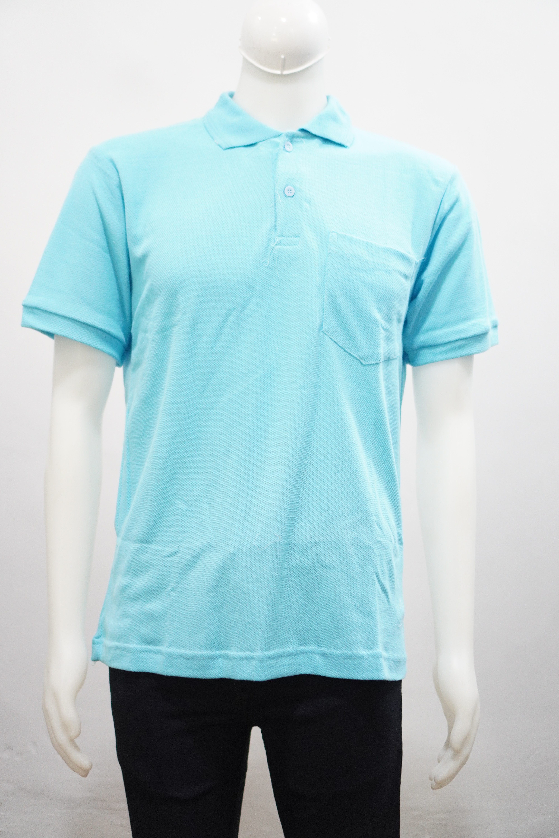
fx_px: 1223
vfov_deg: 37.9
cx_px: 280
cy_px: 419
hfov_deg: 25.8
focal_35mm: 52
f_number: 1.8
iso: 800
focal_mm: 35
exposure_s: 1/125
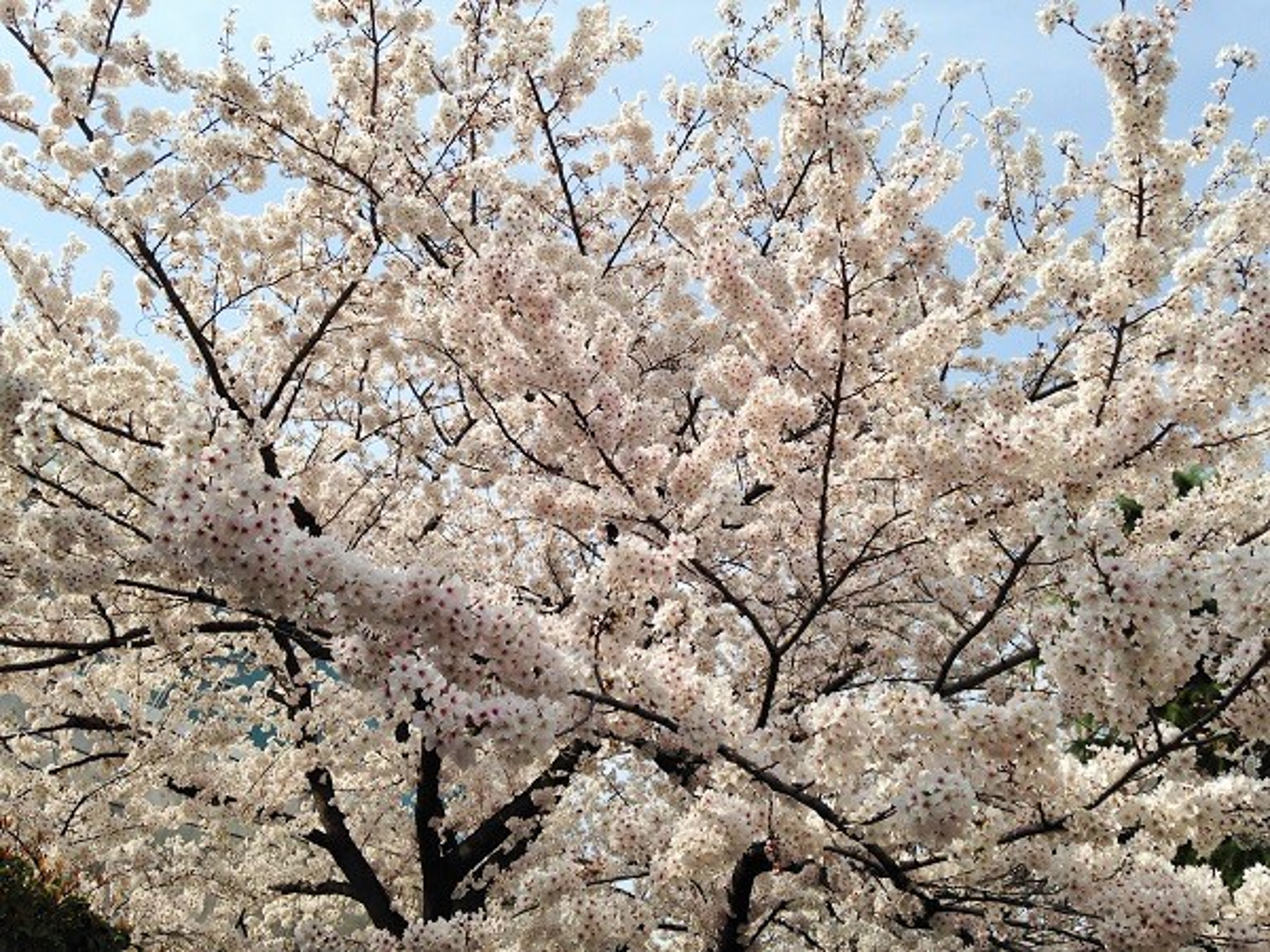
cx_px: 635
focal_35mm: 33
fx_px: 1211
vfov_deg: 42.9
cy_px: 476
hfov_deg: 55.4
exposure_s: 1/1748
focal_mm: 4.12
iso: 50
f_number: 2.4
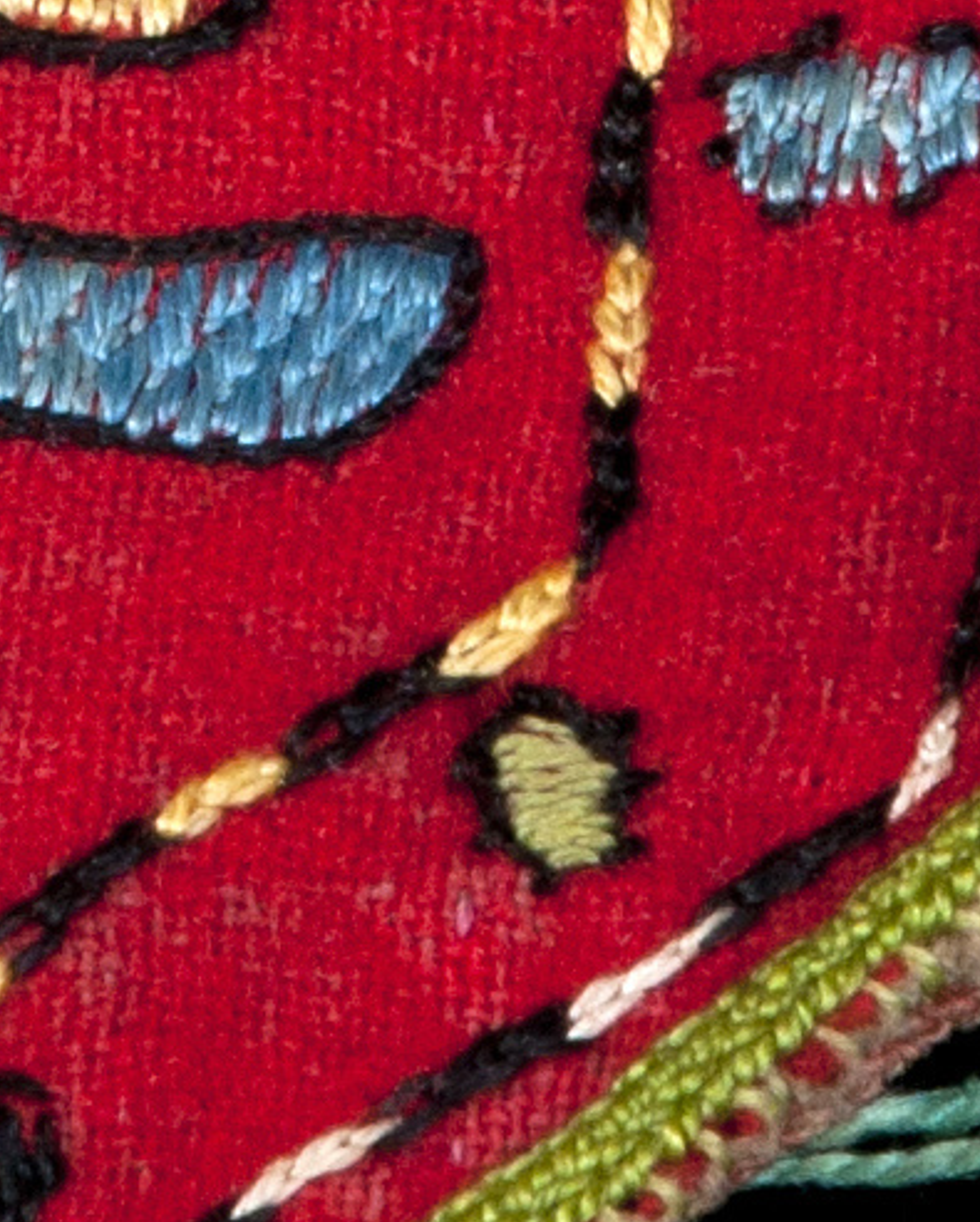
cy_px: -2047
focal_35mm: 2139
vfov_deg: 0.9
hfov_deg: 0.7
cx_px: -553
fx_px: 77481
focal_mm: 175
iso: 200
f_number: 11
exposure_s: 1/50
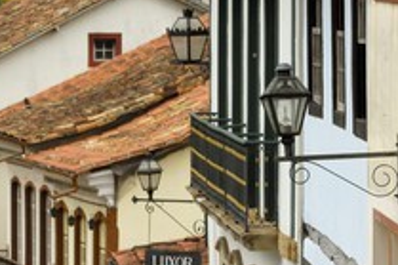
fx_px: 3005
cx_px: 205
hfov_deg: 7.6
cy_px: 105
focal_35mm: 272
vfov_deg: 5.0
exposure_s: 1/90
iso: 100
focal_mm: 90
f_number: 6.3
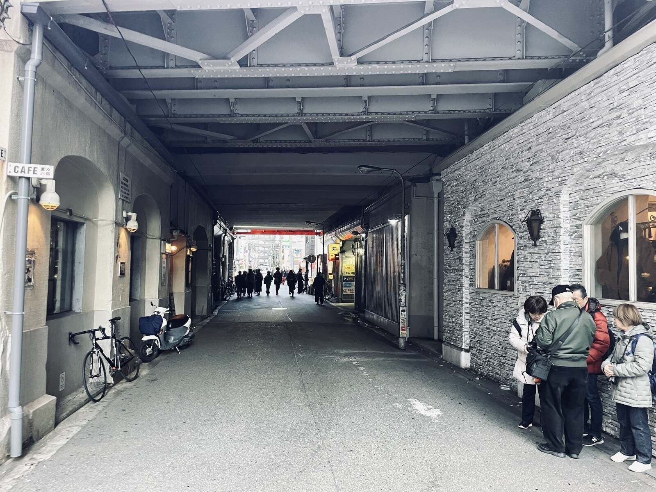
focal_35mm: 26
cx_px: 328
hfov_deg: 67.3
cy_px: 246
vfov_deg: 53.1
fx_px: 493
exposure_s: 1/71
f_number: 1.6
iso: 125
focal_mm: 4.2
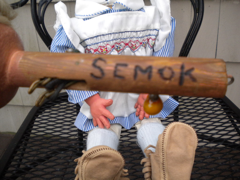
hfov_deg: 52.6
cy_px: 90
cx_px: 120
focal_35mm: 35
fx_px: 243
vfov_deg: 40.7
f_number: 3.1
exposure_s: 1/460
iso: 263
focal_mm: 6.3
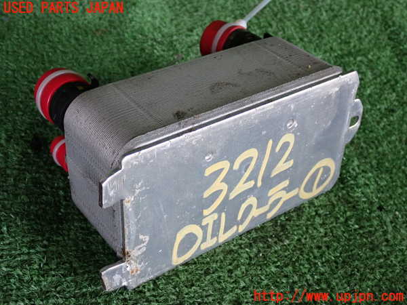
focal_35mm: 50
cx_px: 204
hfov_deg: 38.2
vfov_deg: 29.1
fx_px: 588
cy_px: 152
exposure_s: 1/125
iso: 320
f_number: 3.2
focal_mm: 9.01
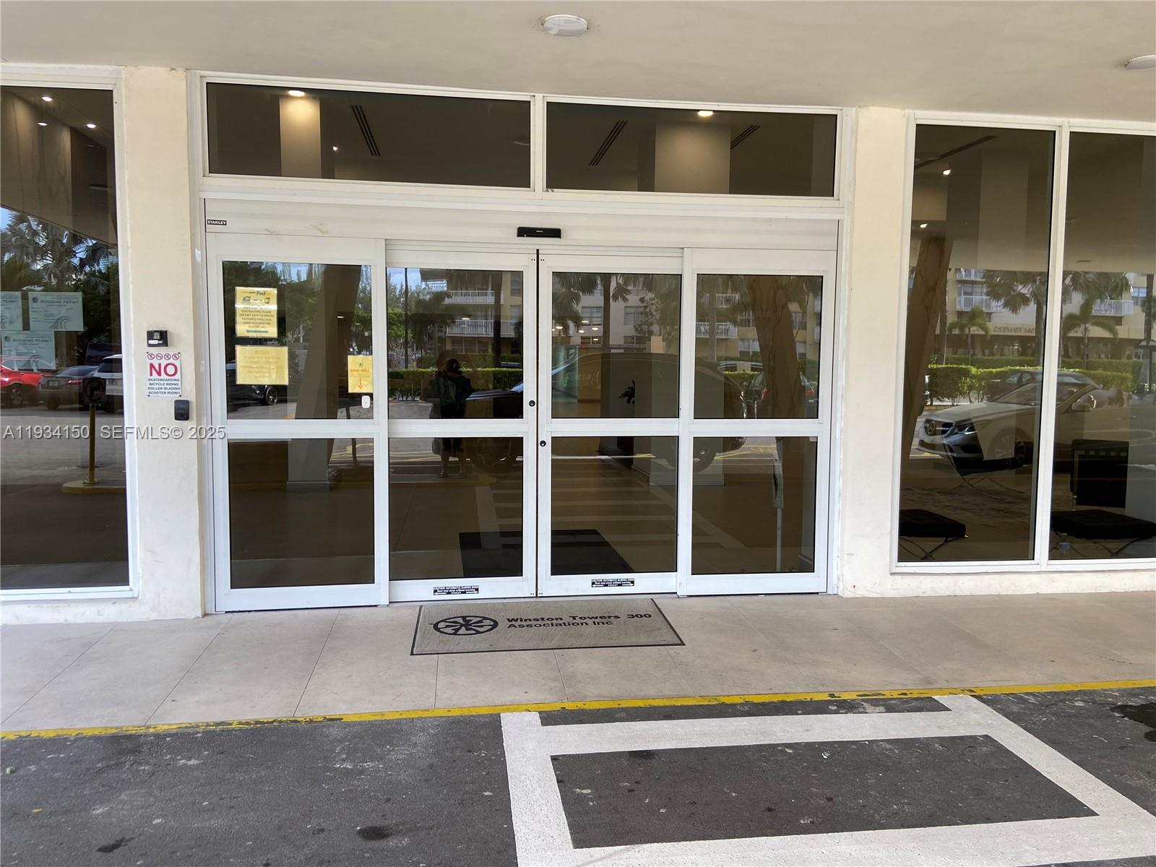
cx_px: 578
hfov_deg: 67.3
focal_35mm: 26
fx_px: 868
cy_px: 434
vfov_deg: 53.1
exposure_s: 1/120
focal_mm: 4.25
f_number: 1.8
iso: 50
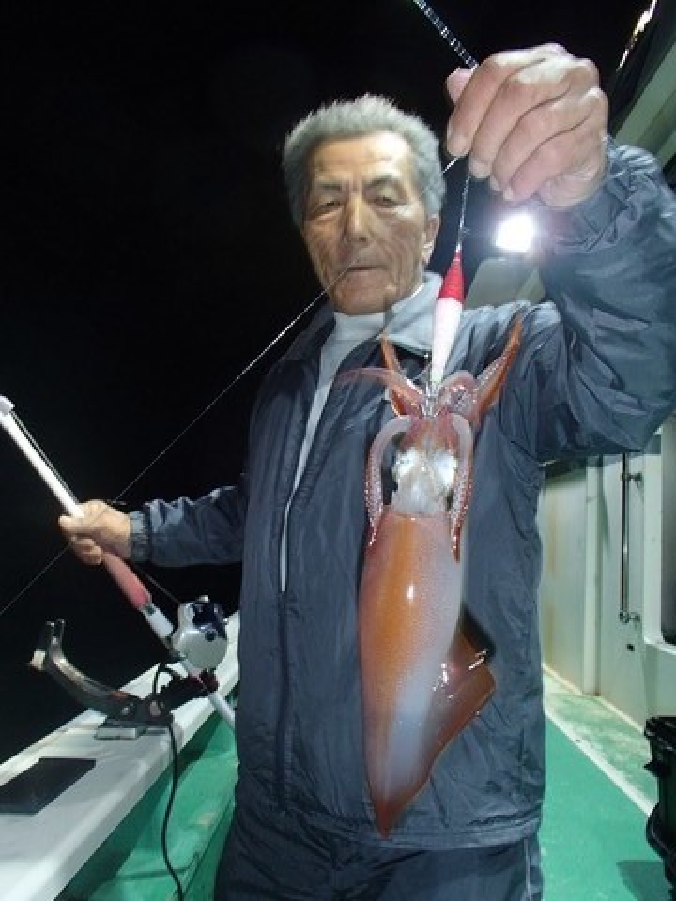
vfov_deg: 63.4
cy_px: 450
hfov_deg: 49.7
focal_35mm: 28
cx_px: 338
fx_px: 729
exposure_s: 1/30
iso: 400
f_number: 3.9
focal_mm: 5
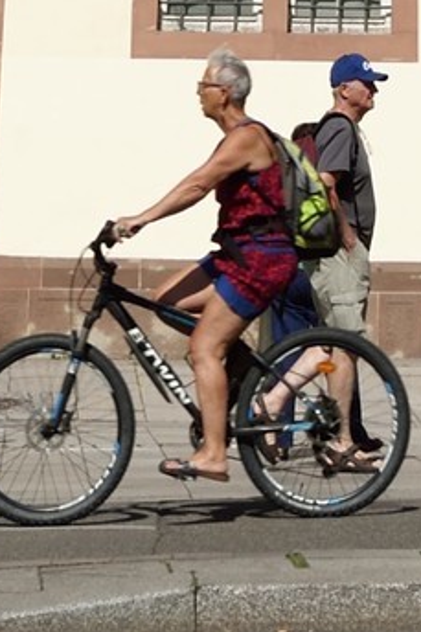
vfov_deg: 7.8
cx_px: 445
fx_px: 3933
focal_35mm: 224
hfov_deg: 6.1
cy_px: -1386
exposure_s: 1/250
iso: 200
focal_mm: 32
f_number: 16
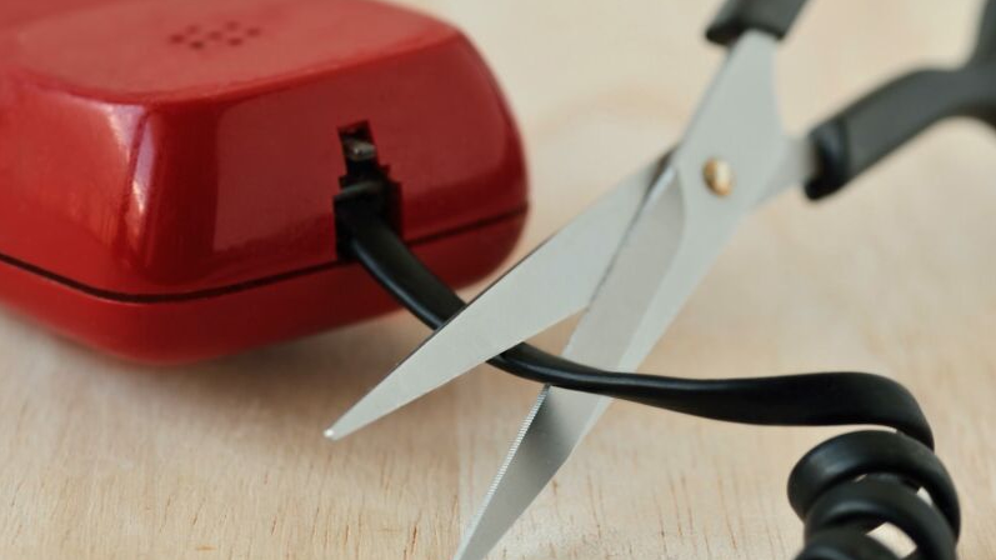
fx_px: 3750
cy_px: 288
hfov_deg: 15.1
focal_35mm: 142
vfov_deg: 8.5
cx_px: 497
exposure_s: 1/8
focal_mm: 90
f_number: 9
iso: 100
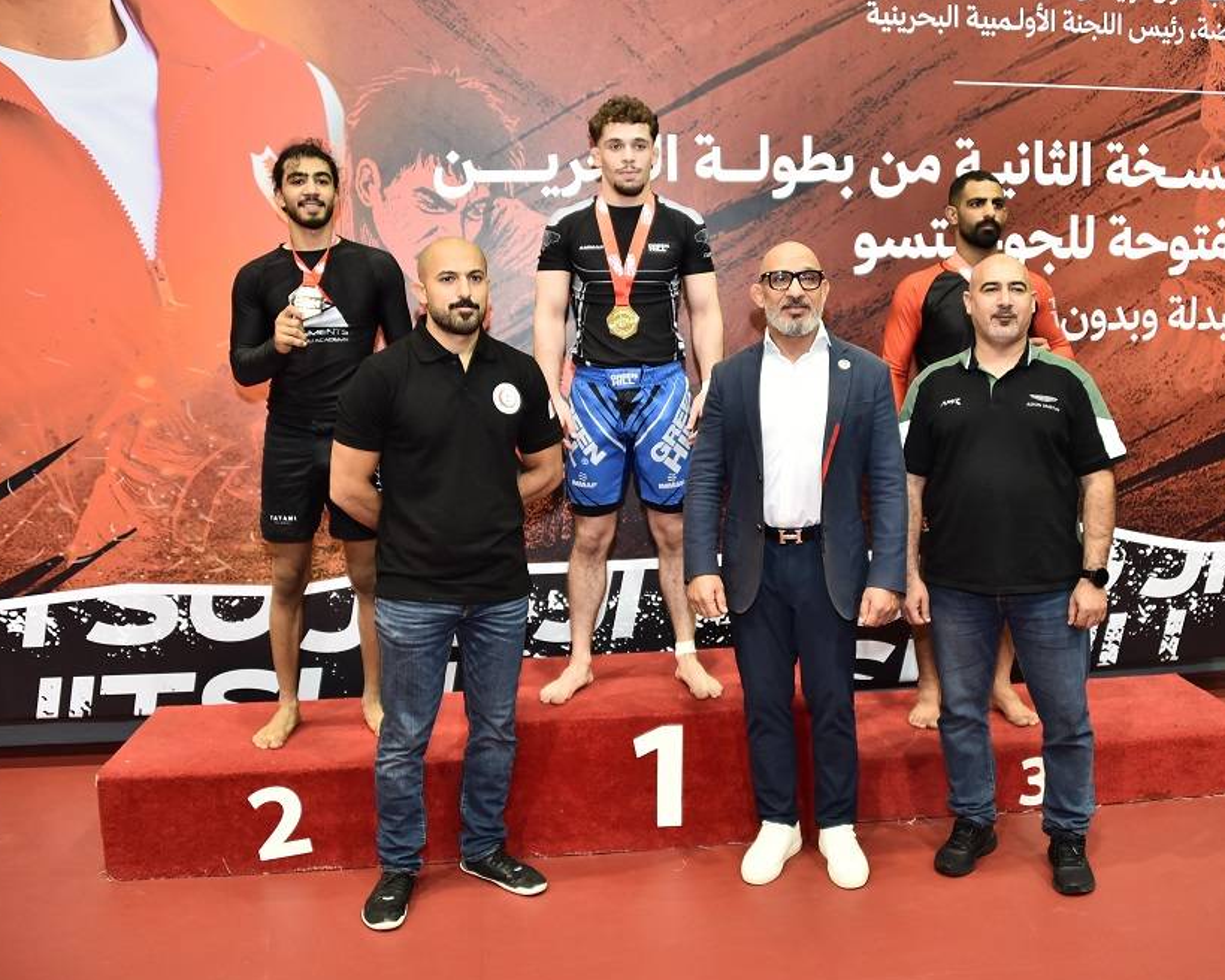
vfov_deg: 45.8
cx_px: 677
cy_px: 491
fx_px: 1160
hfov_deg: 55.5
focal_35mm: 32
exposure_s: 1/125
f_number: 3.5
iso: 1600
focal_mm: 28
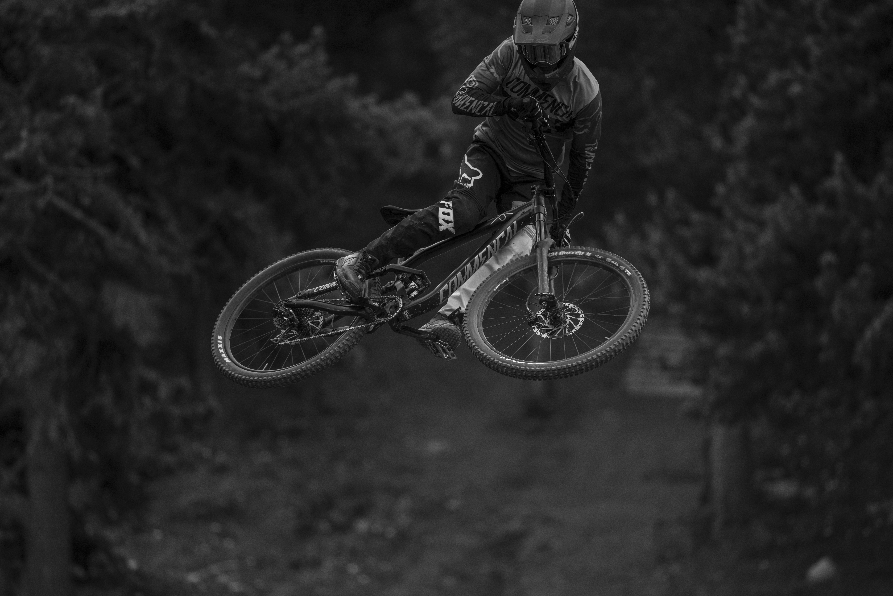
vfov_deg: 4.6
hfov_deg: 6.9
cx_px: 446
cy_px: 298
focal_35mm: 300
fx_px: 7444
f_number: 4
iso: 400
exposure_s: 1/2000
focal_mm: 300
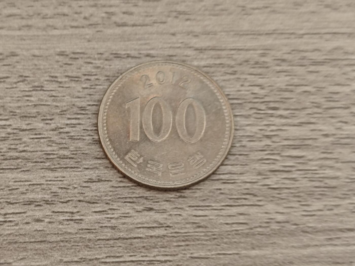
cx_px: 178
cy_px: 133
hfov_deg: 26.0
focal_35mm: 75
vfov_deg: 19.6
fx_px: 769
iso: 640
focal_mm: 8.7
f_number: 1.9
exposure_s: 1/36.4
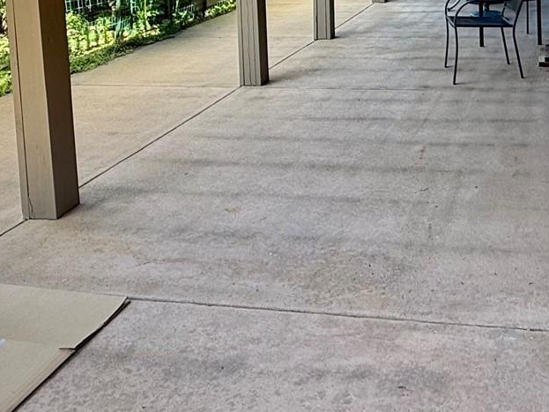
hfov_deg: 39.5
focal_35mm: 46
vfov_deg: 28.6
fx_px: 729
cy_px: -41
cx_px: 443
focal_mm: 2.22
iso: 64
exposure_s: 1/135
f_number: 2.2
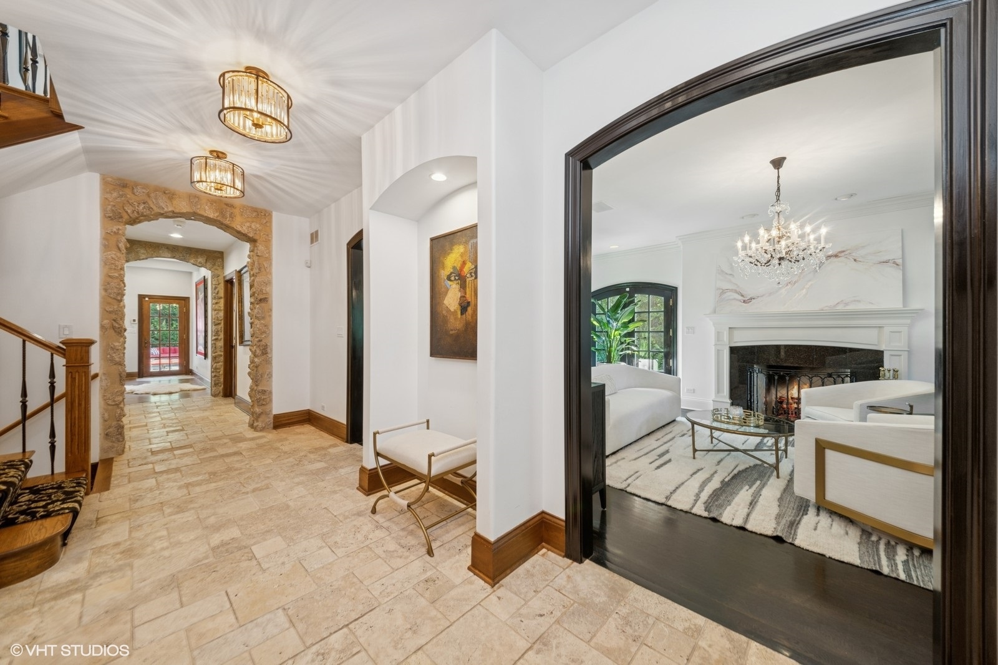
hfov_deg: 112.6
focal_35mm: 12
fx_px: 333
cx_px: 499
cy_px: 332
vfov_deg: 90.0
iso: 100
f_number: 10
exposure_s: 1/2.5
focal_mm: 12
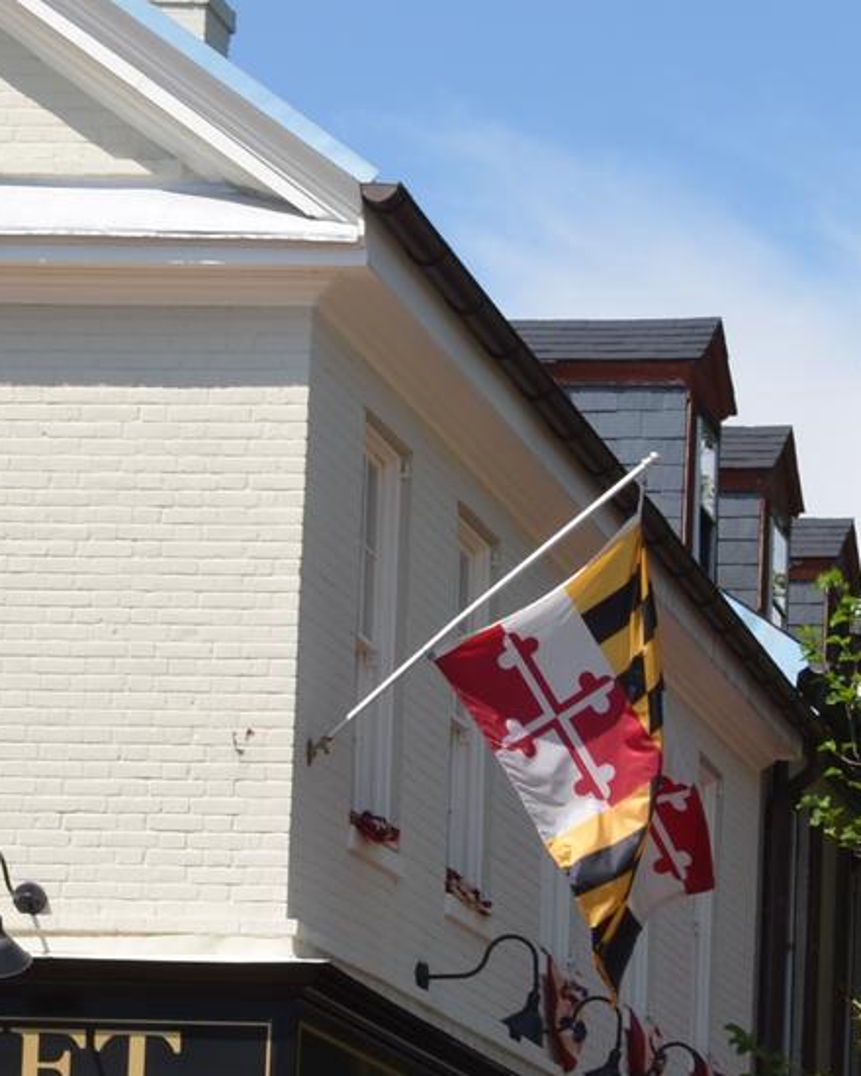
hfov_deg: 9.6
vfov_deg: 12.0
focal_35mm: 157
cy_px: 1311
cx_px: 1211
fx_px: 5001
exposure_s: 1/200
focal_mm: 30
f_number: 9
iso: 100
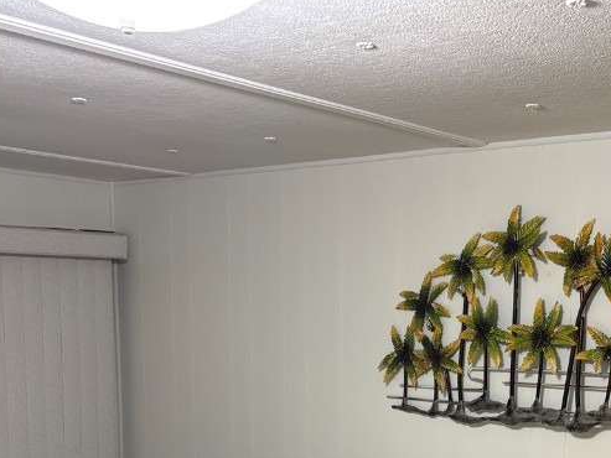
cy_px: 442
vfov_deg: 25.9
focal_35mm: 54
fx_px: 953
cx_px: 383
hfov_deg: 35.3
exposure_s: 1/60
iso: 160
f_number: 1.6
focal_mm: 5.96
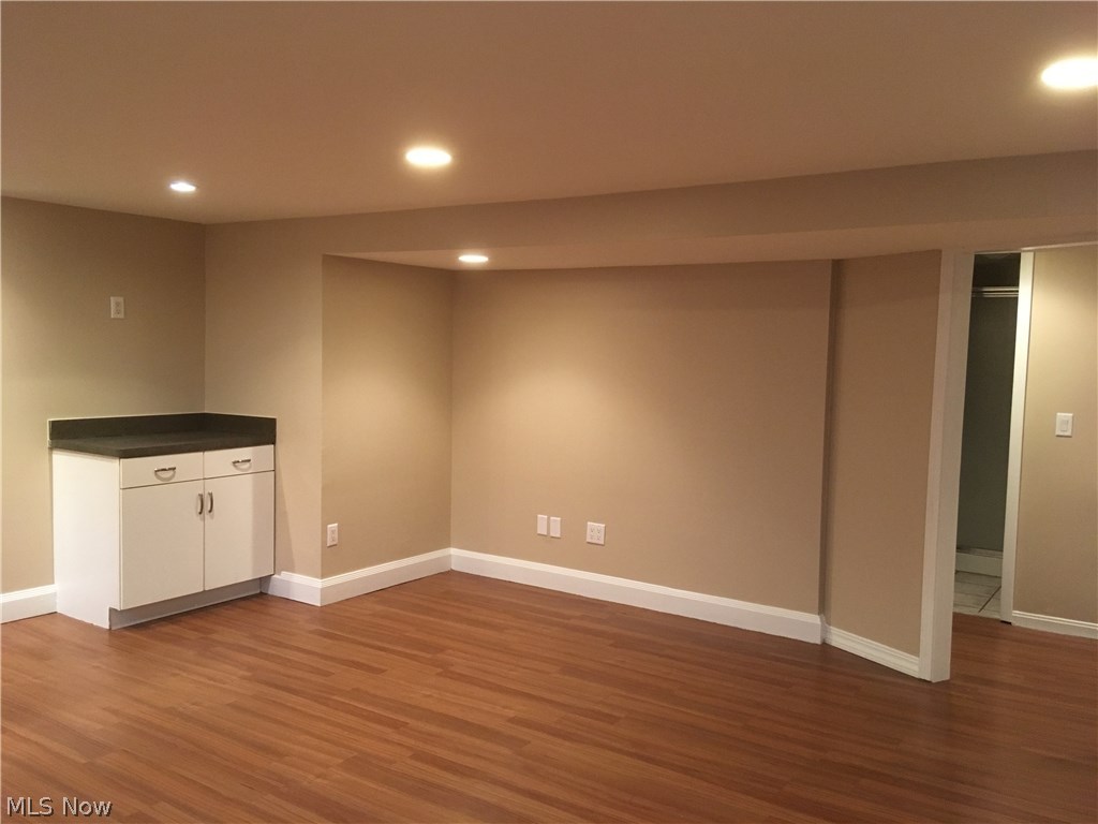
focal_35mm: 29
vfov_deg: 48.2
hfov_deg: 61.7
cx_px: 549
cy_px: 412
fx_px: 920
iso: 200
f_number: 2.2
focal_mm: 4.15
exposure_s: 1/24
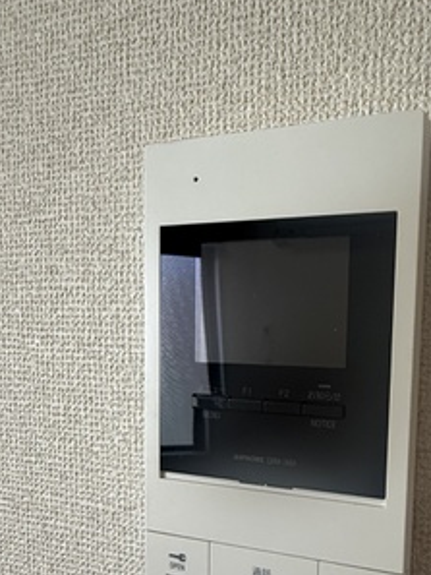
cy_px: 405
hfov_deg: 41.9
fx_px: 547
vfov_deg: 53.7
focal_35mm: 33
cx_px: 312
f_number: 2.2
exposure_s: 1/100
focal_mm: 2.22
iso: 125
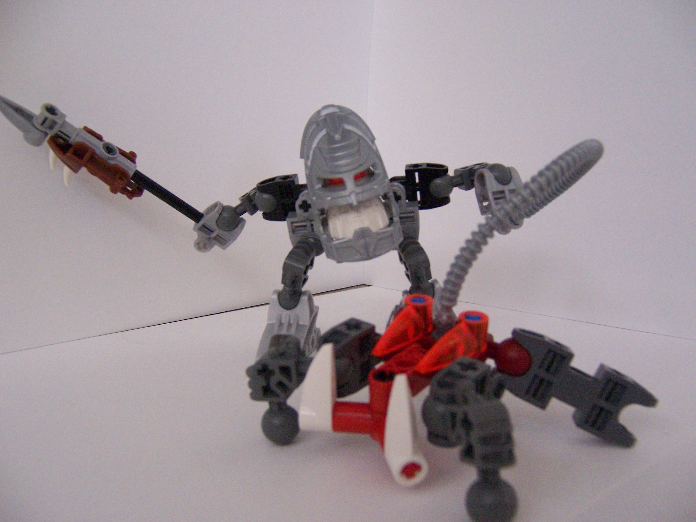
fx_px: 664
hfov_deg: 55.4
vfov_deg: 42.9
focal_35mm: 33
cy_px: 261
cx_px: 348
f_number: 2.8
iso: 400
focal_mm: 5.5
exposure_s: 1/60
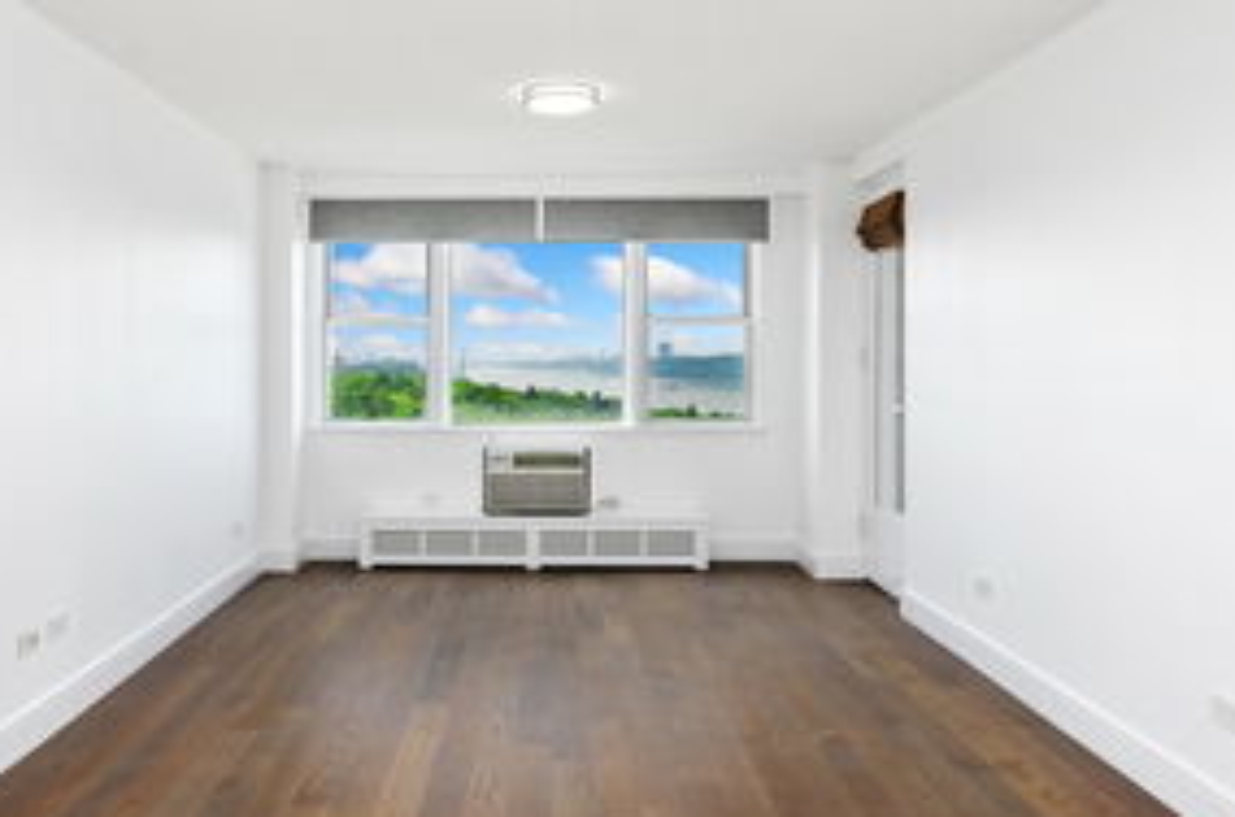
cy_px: 343
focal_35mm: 28
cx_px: 535
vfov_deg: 46.3
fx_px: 953
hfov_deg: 65.6
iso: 400
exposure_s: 1/15
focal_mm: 11
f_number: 8
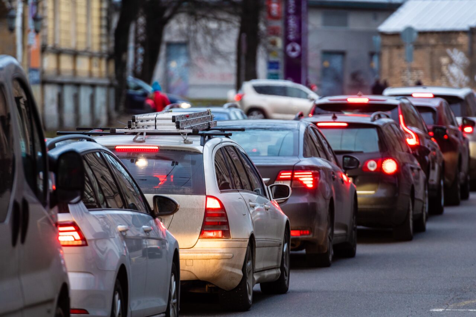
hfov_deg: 6.9
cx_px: 238
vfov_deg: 4.6
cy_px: 158
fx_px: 3966
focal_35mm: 300
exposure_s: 1/200
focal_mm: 200
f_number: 4.5
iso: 320
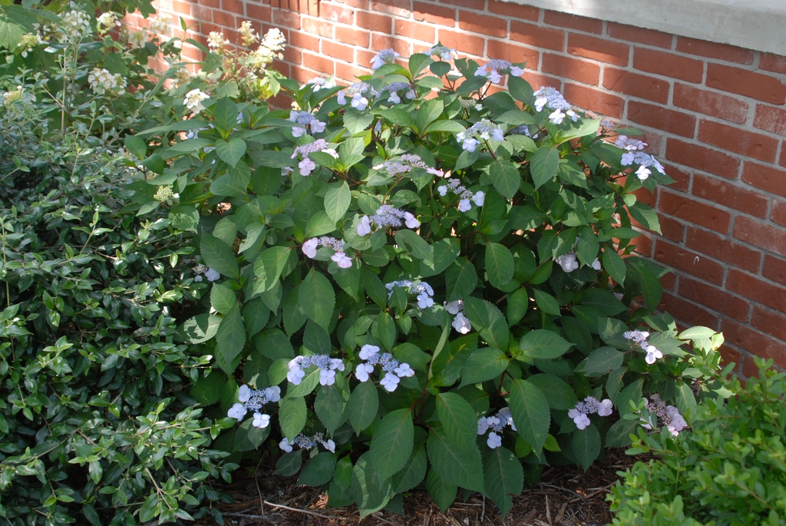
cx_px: 393
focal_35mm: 42
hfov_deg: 46.4
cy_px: 263
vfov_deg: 32.0
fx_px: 918
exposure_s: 1/125
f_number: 5.6
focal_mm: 28
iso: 400
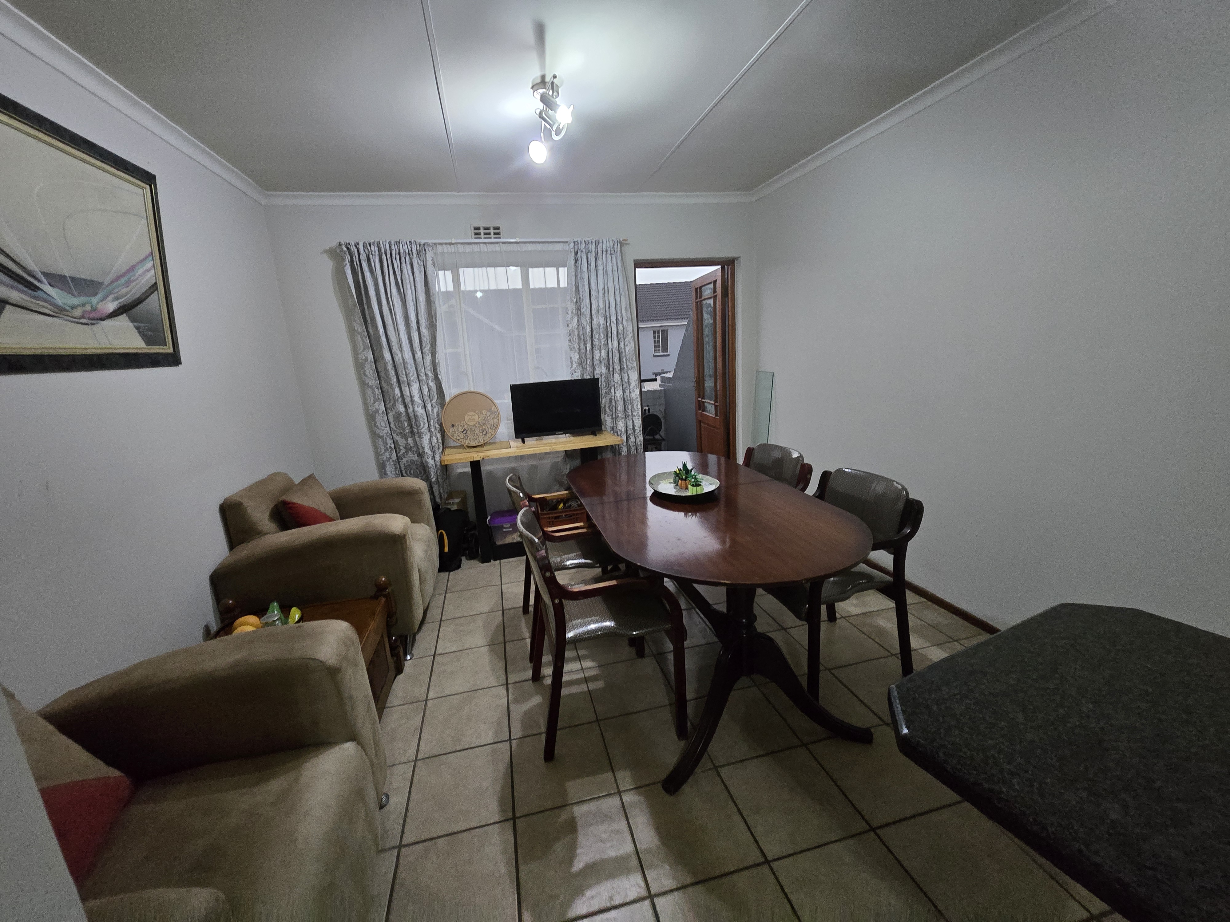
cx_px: 615
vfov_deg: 89.9
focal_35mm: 13
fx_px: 462
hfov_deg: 106.2
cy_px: 461
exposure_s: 1/50
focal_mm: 2.2
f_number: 2.2
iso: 1000
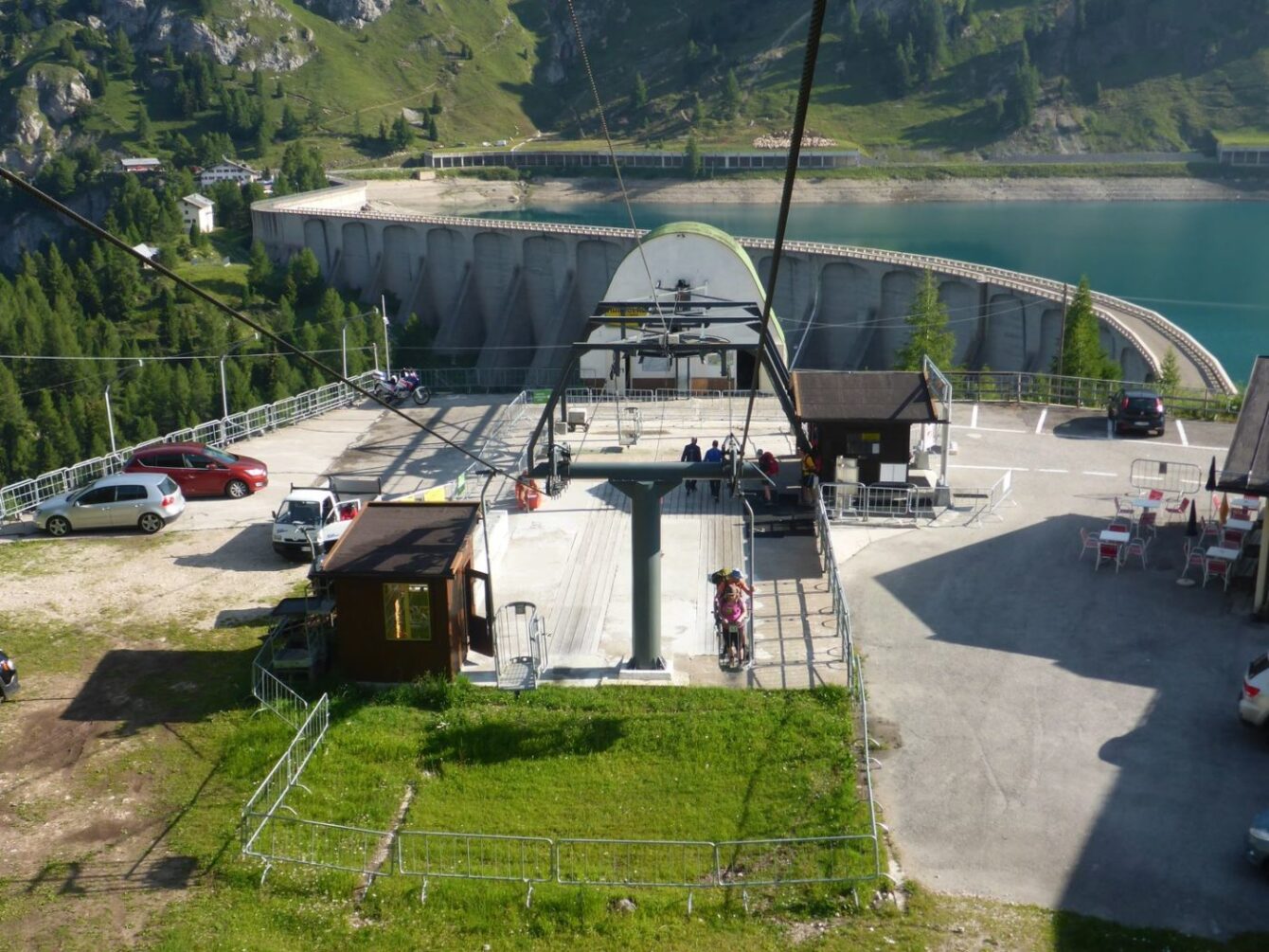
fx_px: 1356
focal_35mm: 37
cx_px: 634
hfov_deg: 50.1
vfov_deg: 38.7
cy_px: 476
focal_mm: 6.4
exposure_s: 1/400
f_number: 3.9
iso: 100
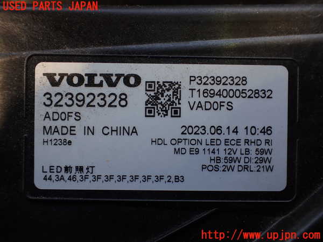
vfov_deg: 46.8
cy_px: 121
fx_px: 280
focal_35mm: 30
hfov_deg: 60.0
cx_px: 162
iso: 160
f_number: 2.3
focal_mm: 5.4
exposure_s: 1/125
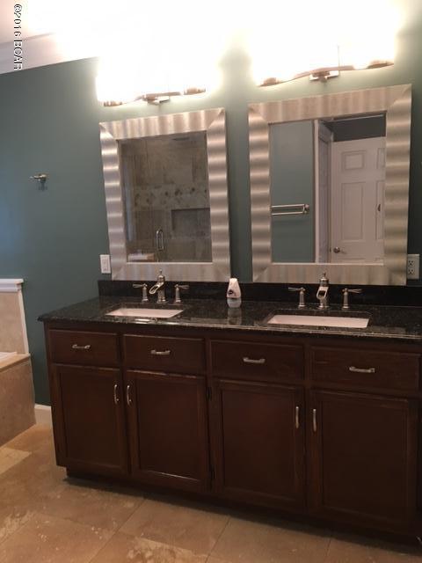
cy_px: 282
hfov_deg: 48.2
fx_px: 471
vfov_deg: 61.7
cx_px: 211
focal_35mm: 29
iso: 100
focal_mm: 4.15
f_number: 2.2
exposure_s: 1/30
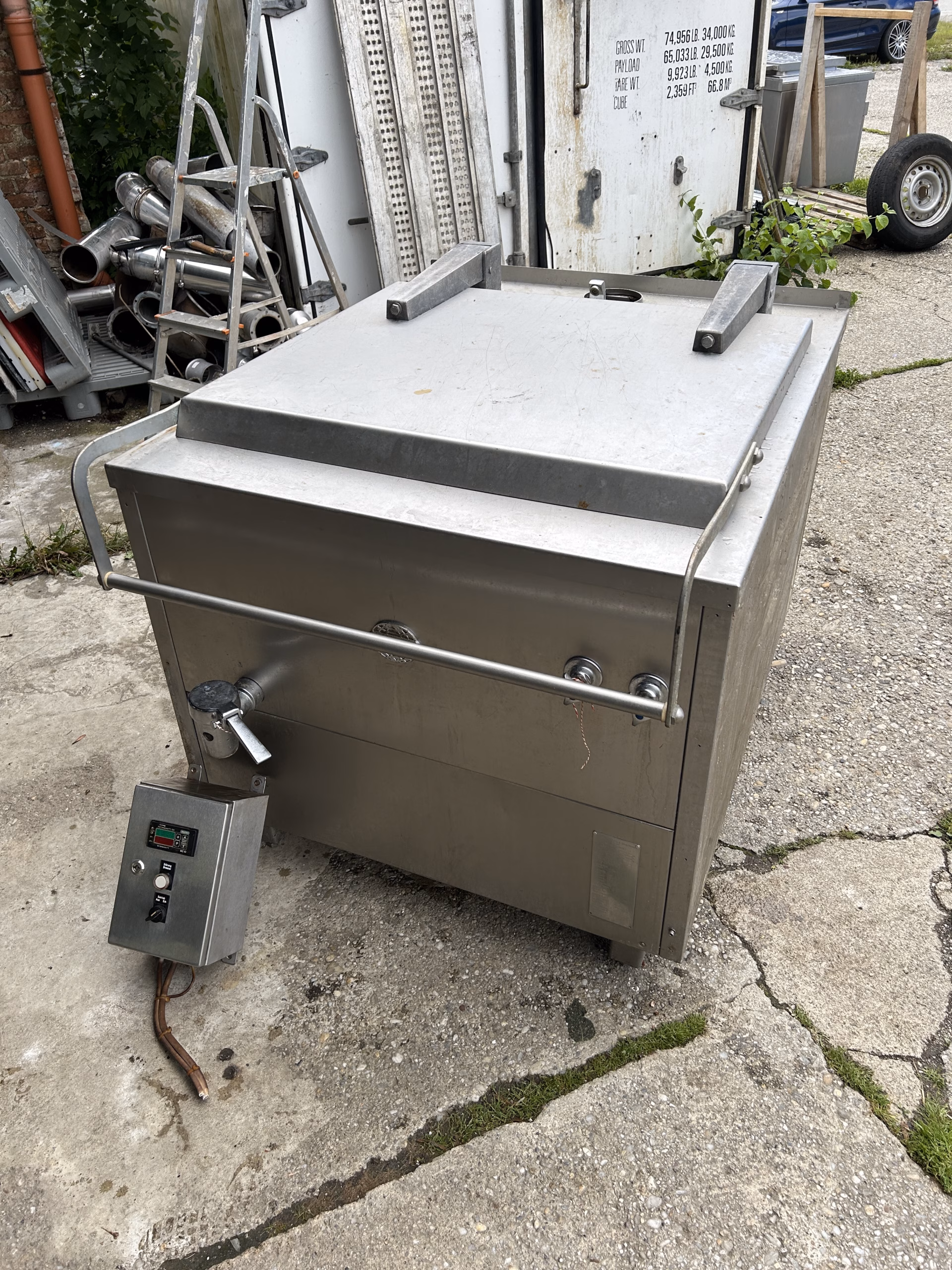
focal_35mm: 26
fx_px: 953
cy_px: 635
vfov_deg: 67.3
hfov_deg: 53.1
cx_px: 476
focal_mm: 5.7
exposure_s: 1/1038
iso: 50
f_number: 1.5
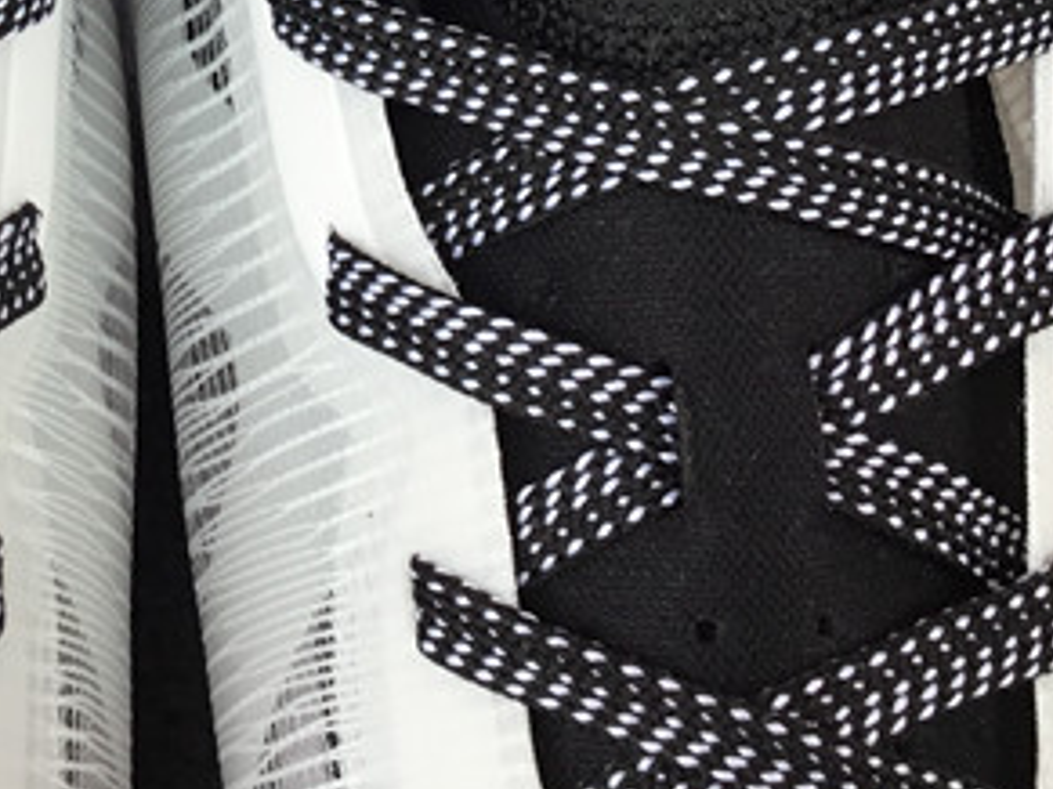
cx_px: 206
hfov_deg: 20.2
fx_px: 2919
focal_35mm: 96
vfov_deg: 14.7
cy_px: -255
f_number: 2.4
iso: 25
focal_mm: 3.3
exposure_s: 1/125
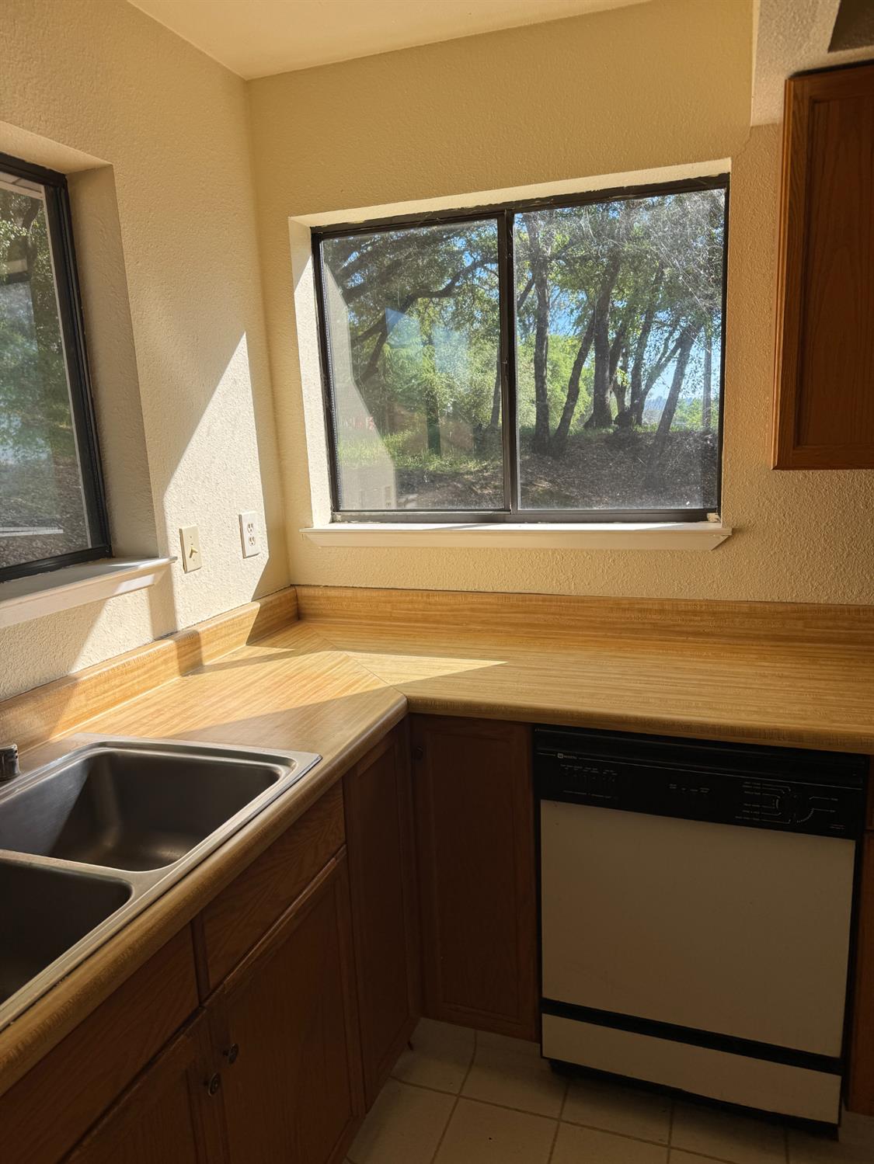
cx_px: 437
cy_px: 582
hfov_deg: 56.8
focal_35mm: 24
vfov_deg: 71.6
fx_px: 808
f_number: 1.78
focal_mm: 6.76
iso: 80
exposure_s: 1/1026
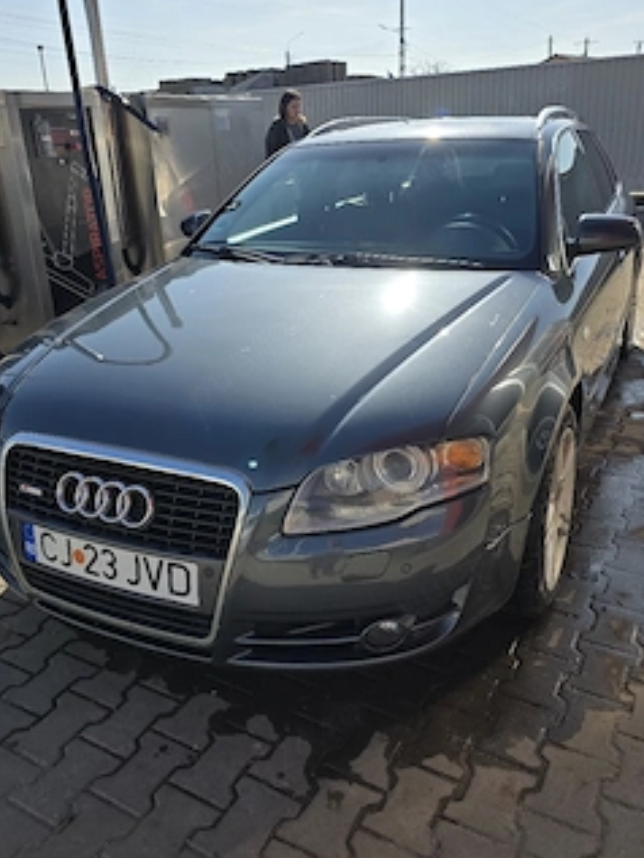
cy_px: 376
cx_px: 327
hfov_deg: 48.3
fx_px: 719
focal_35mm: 29
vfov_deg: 61.4
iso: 80
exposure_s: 1/10000
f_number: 1.7
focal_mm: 6.3
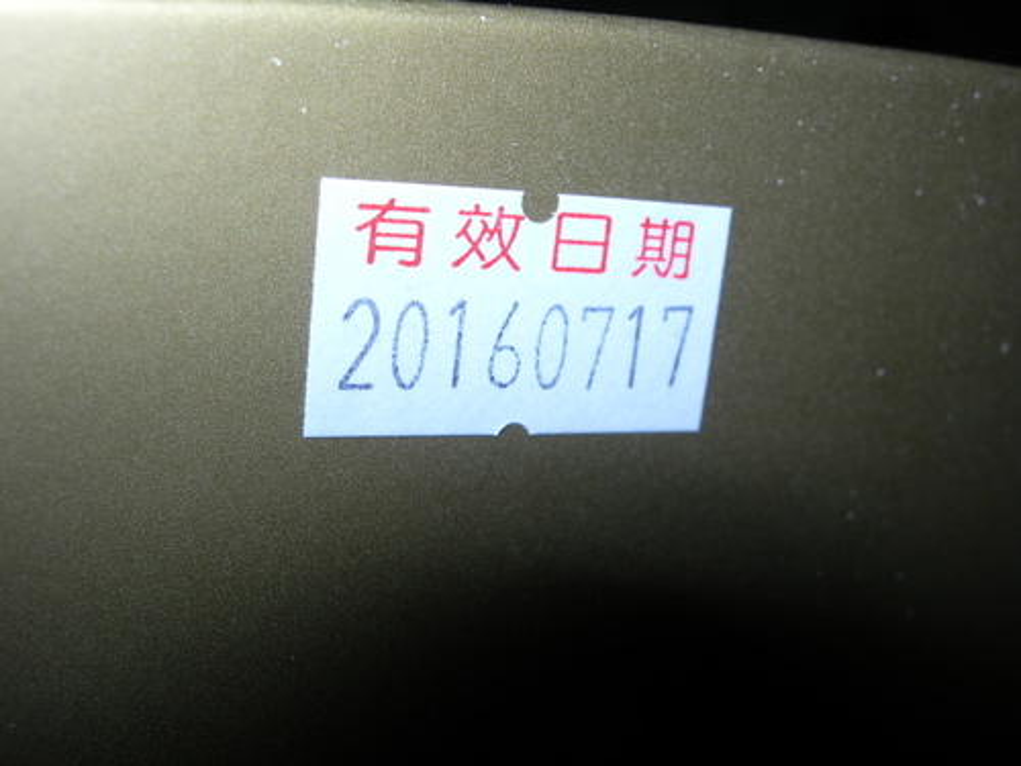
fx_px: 1121
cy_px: 383
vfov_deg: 37.7
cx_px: 510
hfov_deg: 49.0
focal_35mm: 38
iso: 50
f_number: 4.8
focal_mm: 7.8
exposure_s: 1/60.1
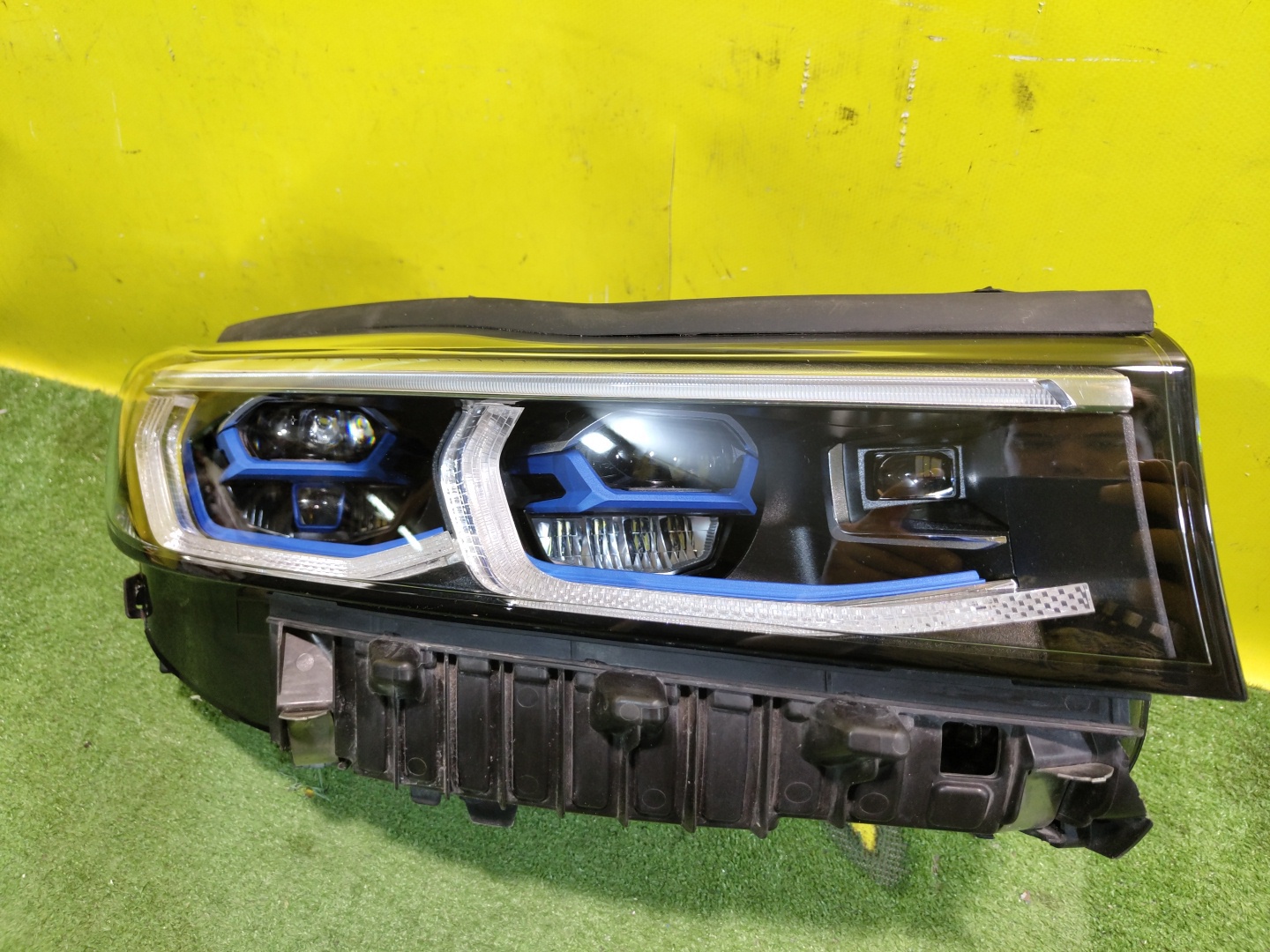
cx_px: 635
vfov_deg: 56.8
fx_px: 881
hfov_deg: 71.6
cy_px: 476
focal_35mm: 24
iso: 259
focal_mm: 5.59
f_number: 1.88
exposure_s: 1/50
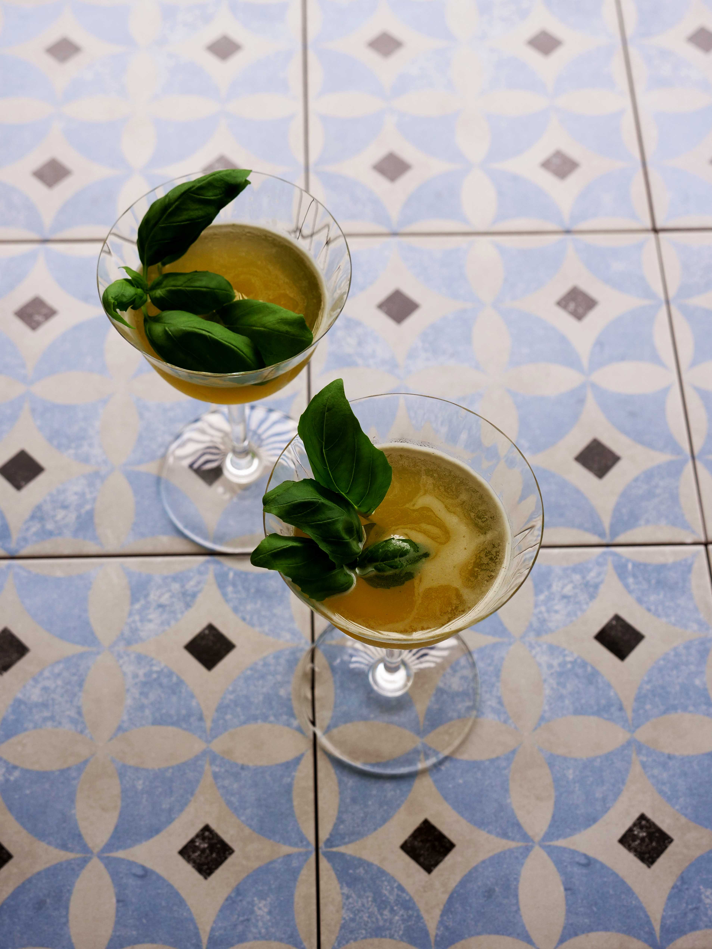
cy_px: 474
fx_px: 1426
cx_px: 356
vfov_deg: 36.8
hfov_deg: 28.0
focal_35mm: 52
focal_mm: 26
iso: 200
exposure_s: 1/250
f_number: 4
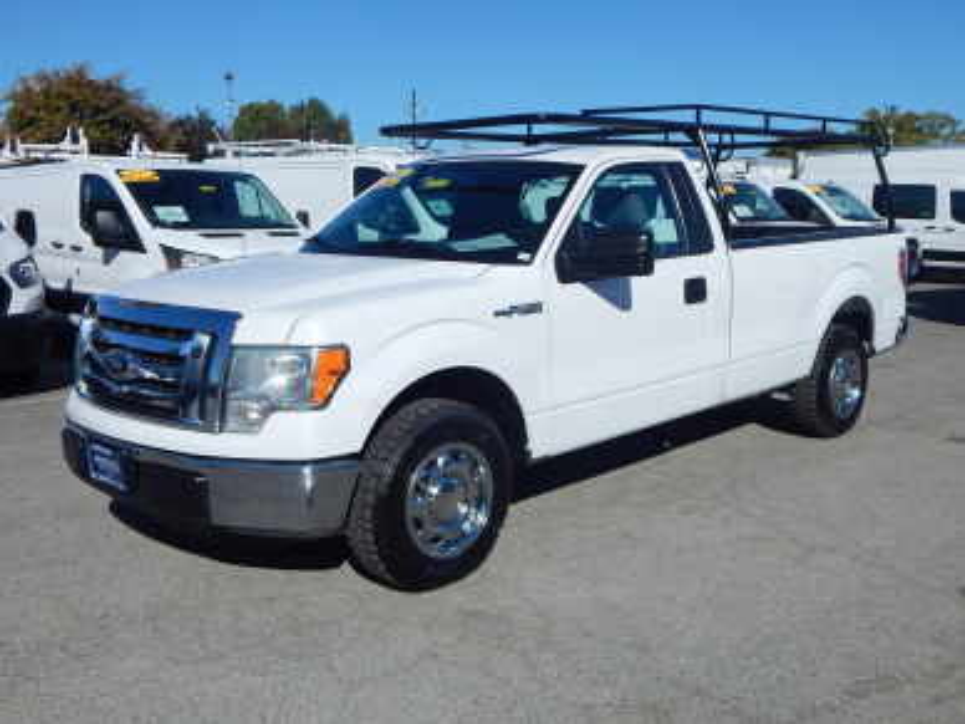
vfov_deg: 41.8
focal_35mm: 34
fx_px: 948
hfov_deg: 54.0
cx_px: 482
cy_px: 362
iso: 125
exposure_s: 1/1250
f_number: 6.7
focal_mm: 6.1
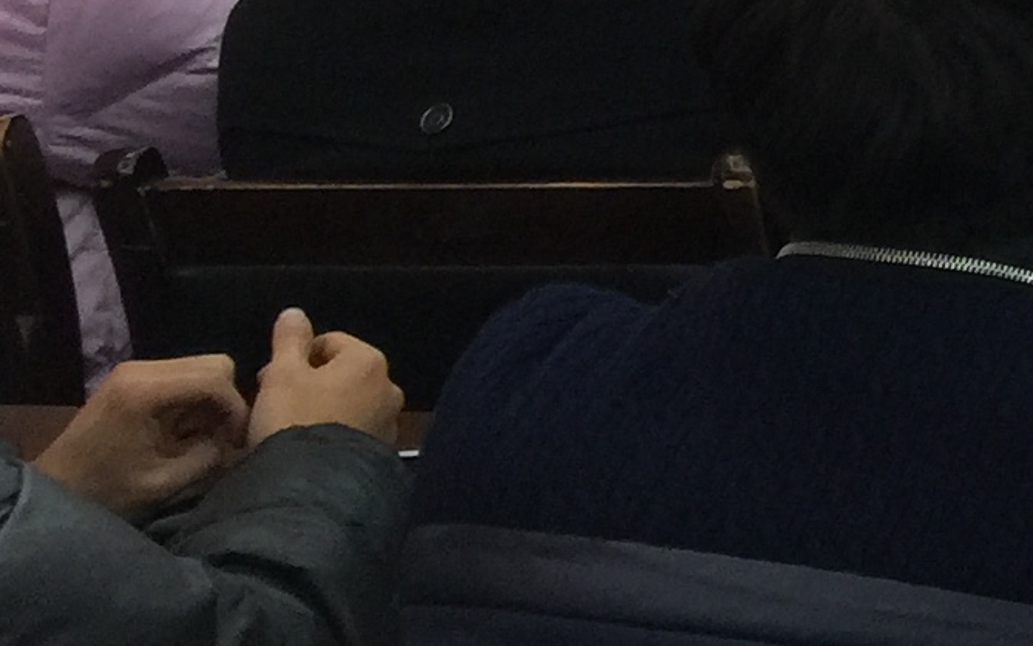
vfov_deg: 8.1
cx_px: 2342
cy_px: -827
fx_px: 4223
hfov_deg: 11.8
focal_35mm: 150
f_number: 2.2
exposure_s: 1/17
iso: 40
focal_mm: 4.15
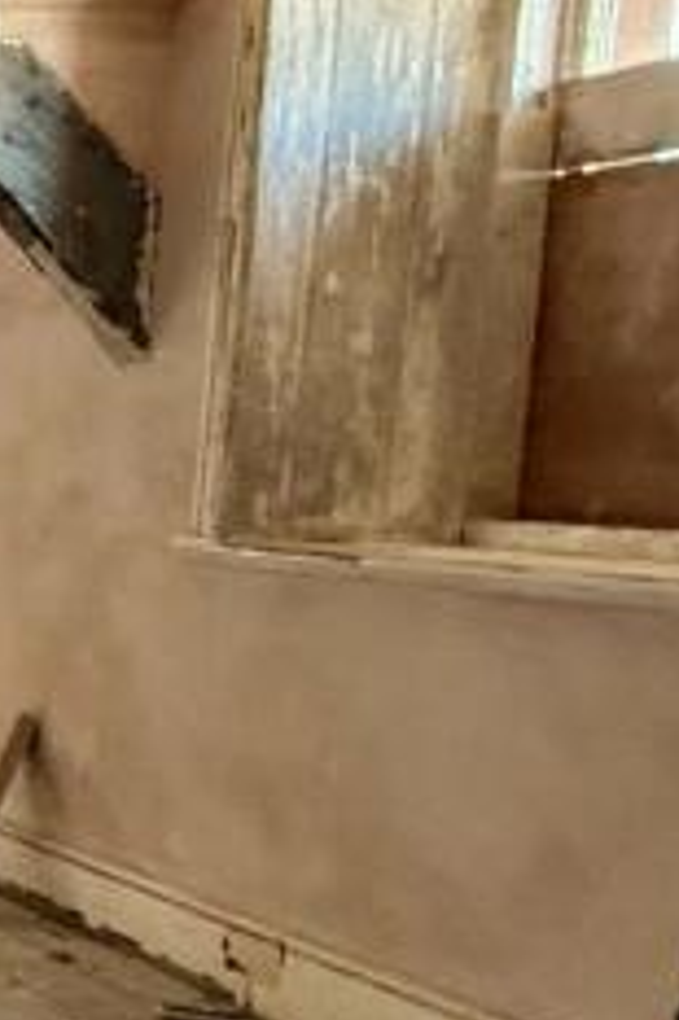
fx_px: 1813
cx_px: -1029
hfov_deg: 13.7
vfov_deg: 31.2
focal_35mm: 64
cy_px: 692
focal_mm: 2.22
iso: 320
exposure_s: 1/99
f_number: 2.2
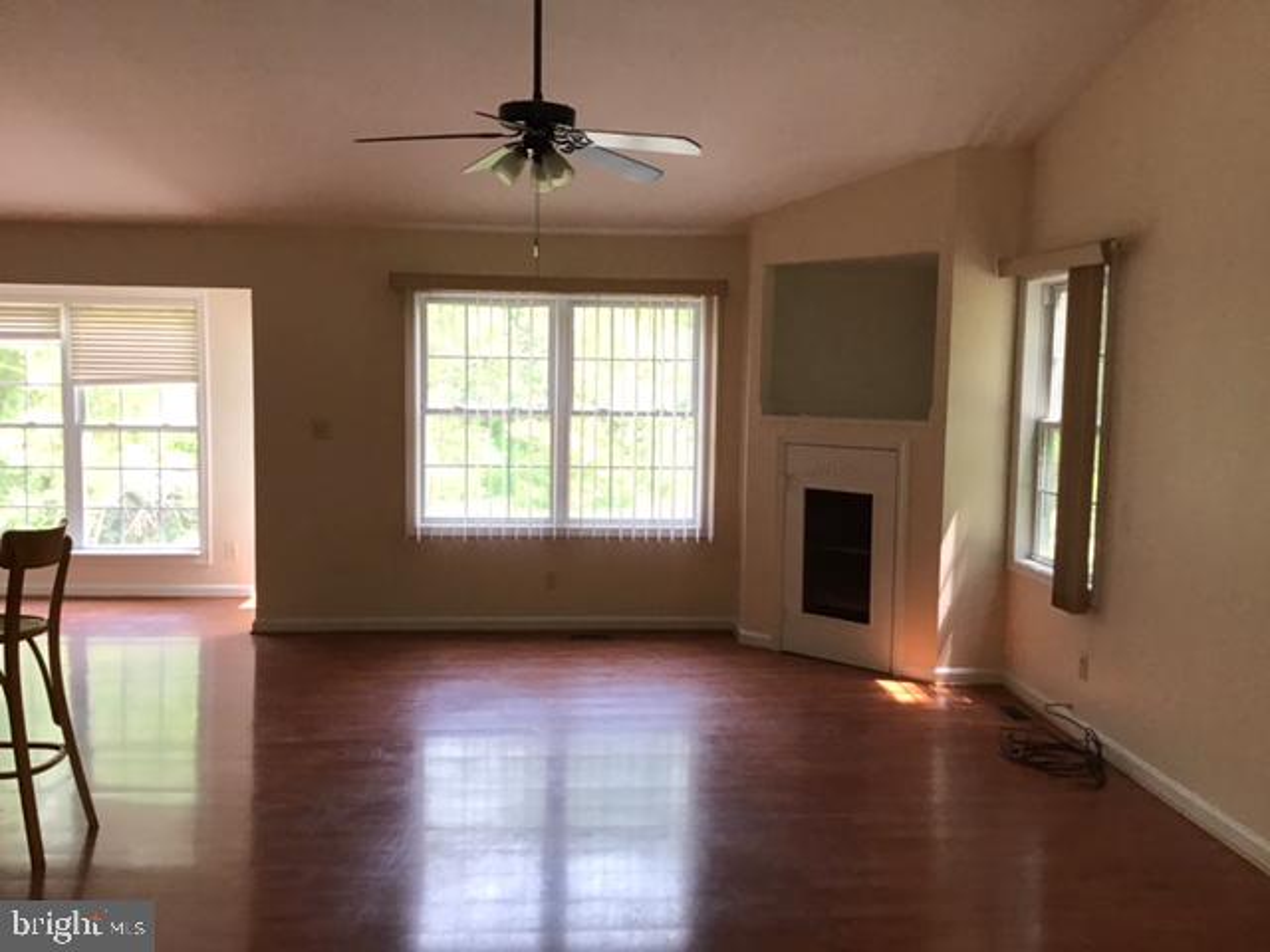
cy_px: 476
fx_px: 1137
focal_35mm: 31
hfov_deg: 58.4
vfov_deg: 45.4
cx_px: 635
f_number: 2.4
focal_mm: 3.3
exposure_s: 1/30
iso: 40
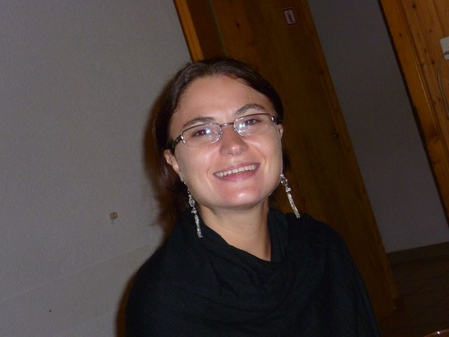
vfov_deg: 18.0
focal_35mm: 82
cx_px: 224
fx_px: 1064
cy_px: 168
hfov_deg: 23.8
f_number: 4.9
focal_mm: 14.7
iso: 400
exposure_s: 1/40
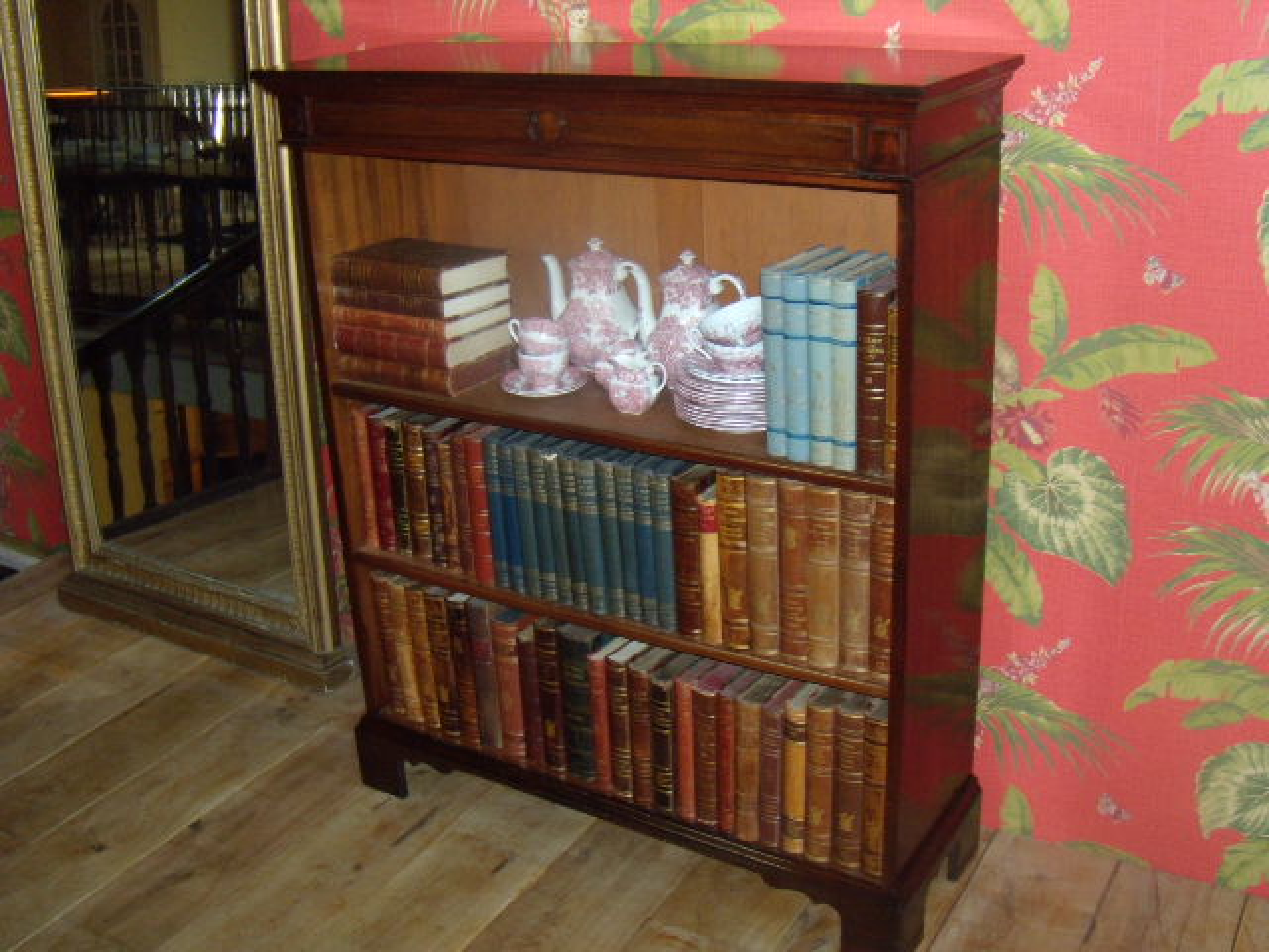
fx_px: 1320
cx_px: 634
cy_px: 476
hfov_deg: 51.4
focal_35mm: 36
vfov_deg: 39.7
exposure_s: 1/30
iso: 250
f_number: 3.6
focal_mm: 6.4
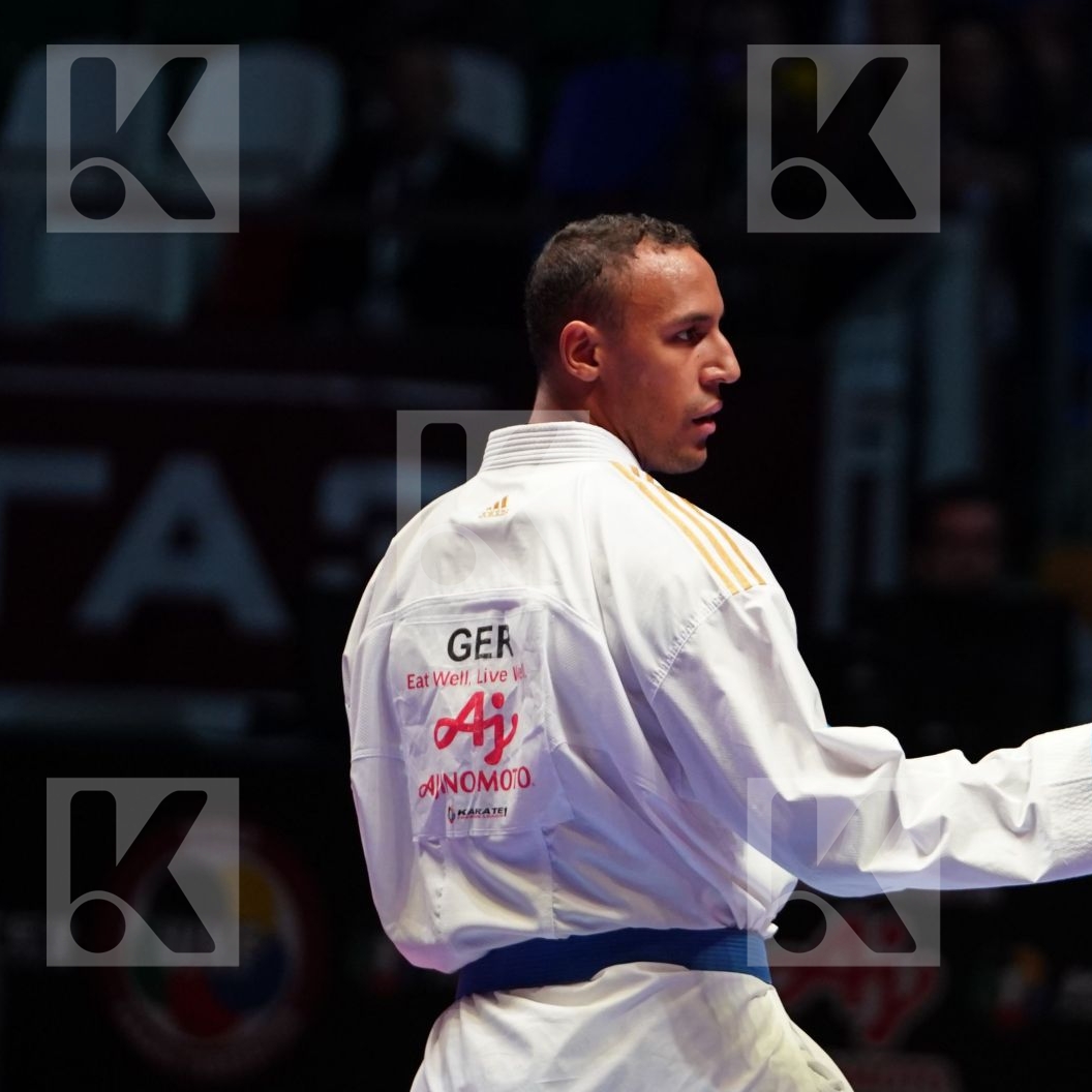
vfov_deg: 4.7
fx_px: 13241
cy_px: 505
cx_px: 844
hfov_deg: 4.7
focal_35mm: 371
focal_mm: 171
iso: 2000
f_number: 2.8
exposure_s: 1/1000
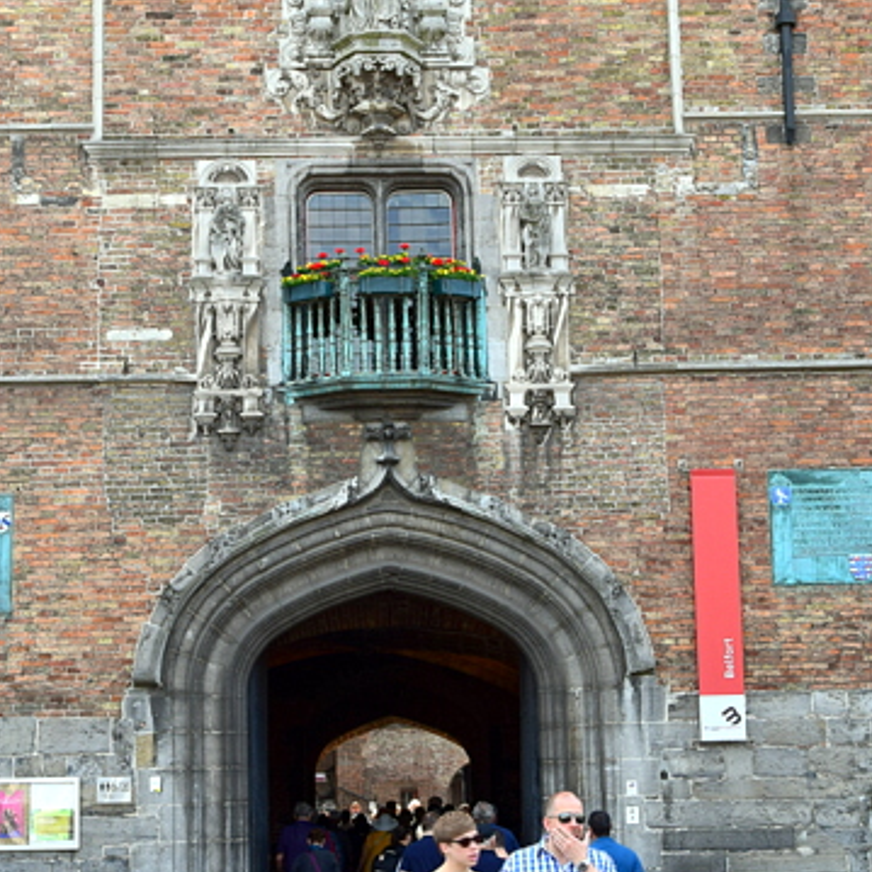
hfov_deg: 24.3
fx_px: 2022
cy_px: 479
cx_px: 401
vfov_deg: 24.3
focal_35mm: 71
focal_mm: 25
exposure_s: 1/30
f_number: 7.1
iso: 125
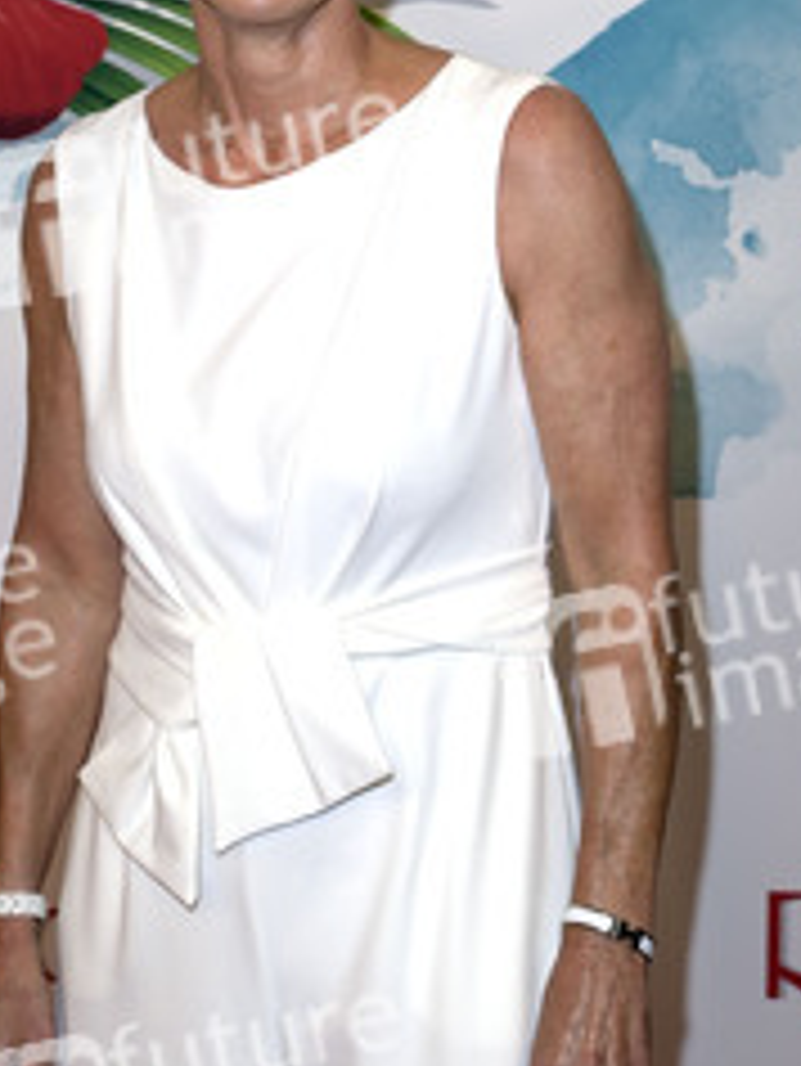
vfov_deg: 20.8
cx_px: 315
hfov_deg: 15.7
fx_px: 2898
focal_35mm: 94
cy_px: 427
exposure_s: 1/250
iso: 500
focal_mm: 58
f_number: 5.6
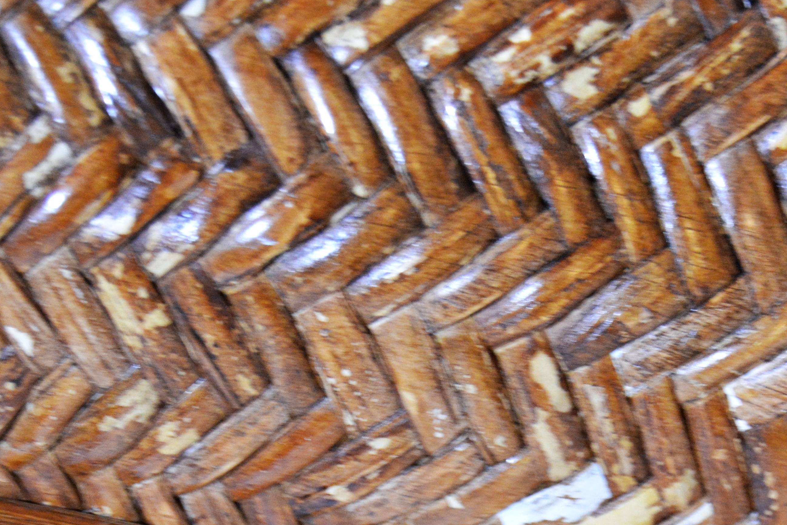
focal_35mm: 166
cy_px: 554
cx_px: 531
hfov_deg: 12.4
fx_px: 3629
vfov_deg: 8.2
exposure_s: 1/30
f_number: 5.3
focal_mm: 48
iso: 2200
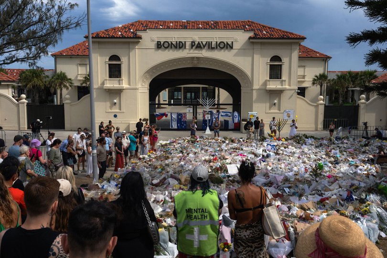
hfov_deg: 57.2
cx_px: 194
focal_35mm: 33
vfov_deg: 40.0
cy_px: 129
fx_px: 355
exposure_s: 1/640
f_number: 11
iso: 250
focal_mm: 33
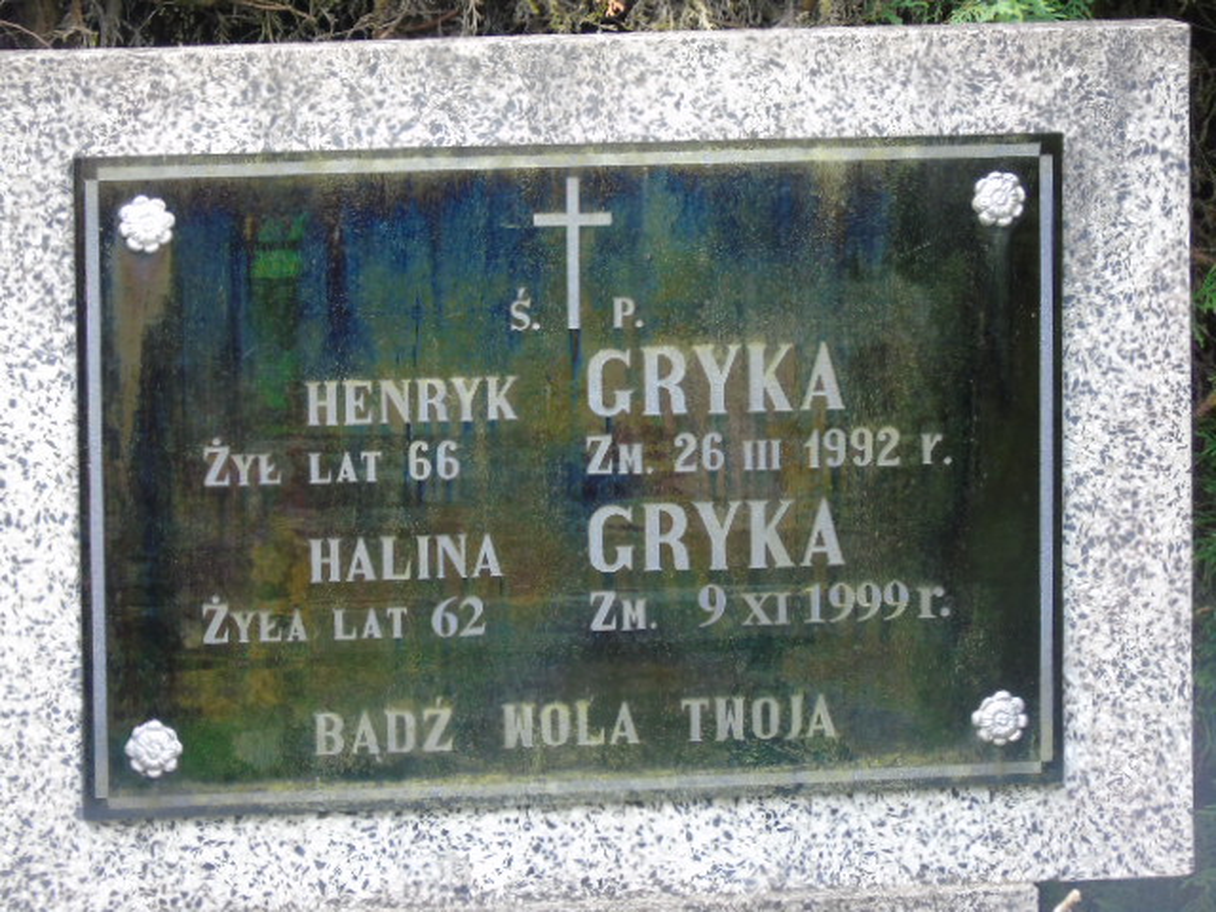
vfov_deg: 8.0
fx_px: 6534
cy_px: 456
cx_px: 608
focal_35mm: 186
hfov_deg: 10.6
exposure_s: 1/80
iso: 400
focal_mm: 33
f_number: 5
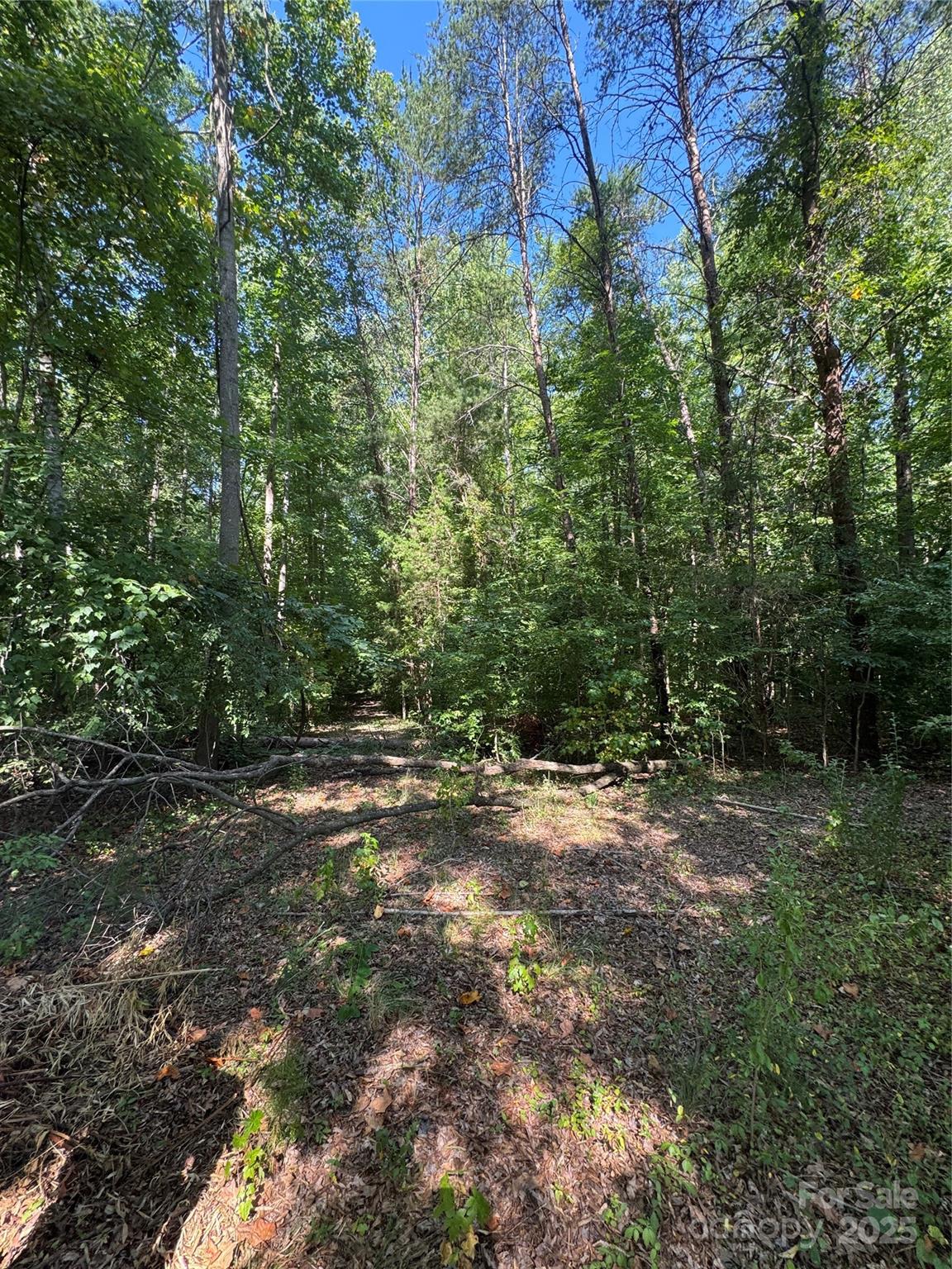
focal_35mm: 14
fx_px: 513
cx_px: 476
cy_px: 634
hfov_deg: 85.7
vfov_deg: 102.1
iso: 50
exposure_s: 1/99
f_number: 2.2
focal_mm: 2.22
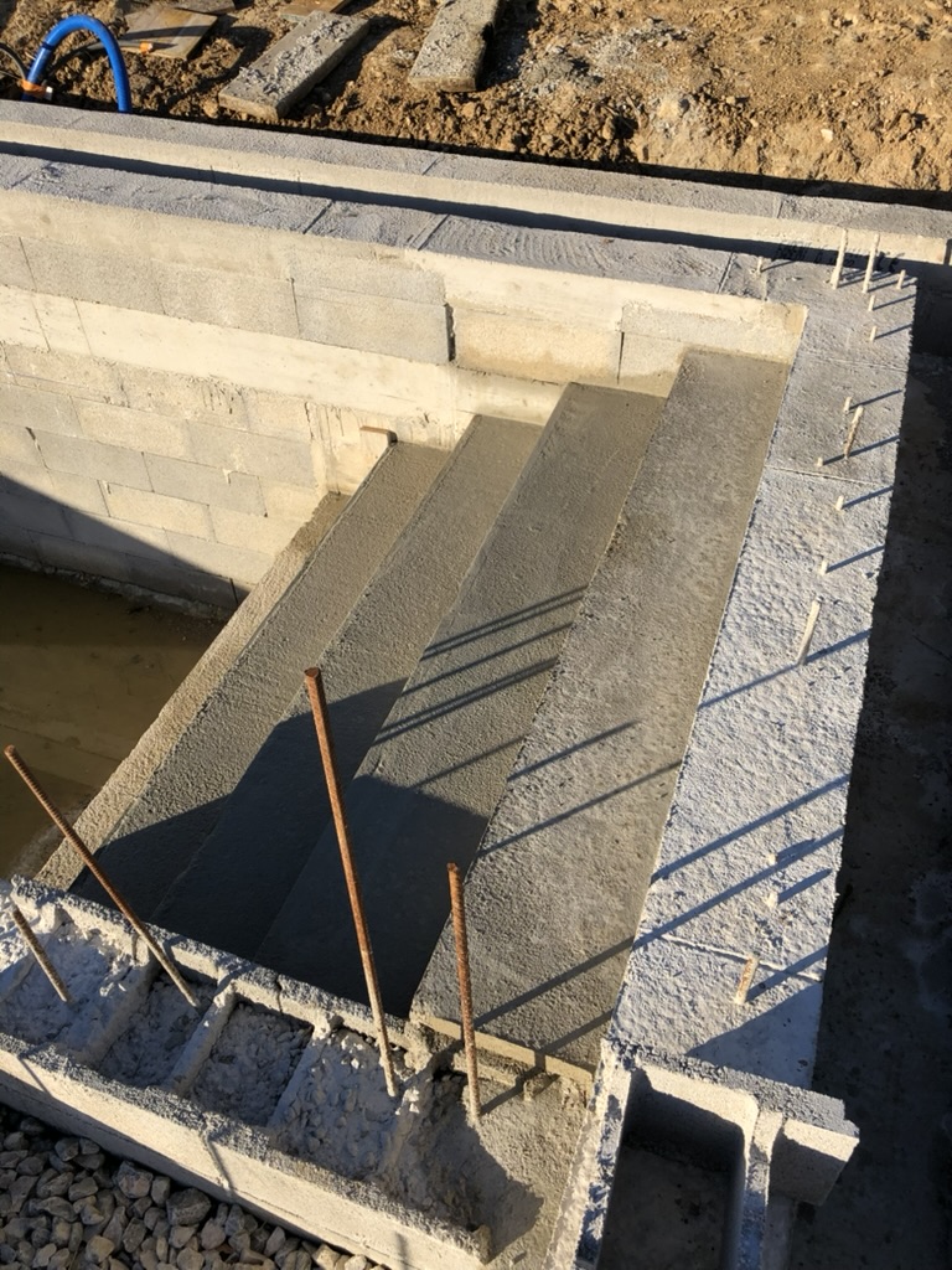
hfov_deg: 49.7
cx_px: 476
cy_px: 635
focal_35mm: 28
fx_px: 1027
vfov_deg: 63.4
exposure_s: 1/1656
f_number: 1.8
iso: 20
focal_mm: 3.99
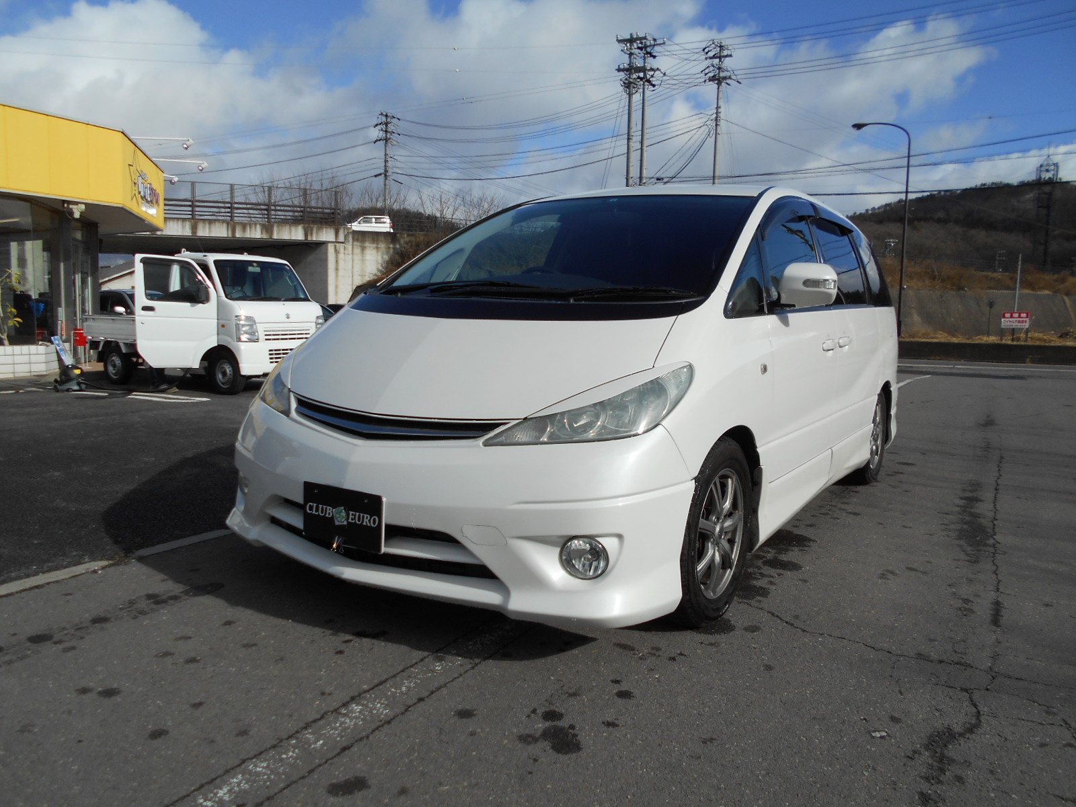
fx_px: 808
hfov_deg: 67.3
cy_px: 404
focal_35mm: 26
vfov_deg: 53.1
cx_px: 538
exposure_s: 1/1600
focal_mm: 4.6
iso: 80
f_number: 3.2
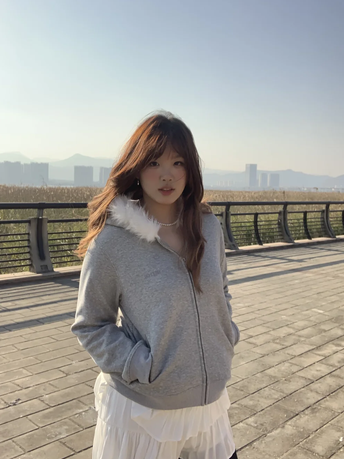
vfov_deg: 52.6
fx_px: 464
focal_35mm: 35
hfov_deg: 40.7
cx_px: 165
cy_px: 216
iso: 16
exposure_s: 1/917
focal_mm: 2.87
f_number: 2.2
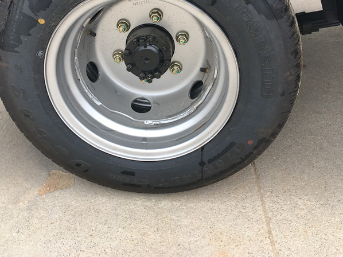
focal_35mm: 42
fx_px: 416
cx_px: 158
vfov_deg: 34.0
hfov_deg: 44.8
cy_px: 82
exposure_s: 1/229
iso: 25
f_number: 2.2
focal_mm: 4.15
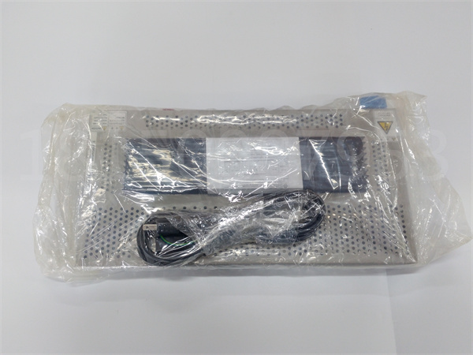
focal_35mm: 27
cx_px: 236
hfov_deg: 65.3
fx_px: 369
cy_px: 178
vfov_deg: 51.4
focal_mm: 3.79
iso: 107
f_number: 2
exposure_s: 1/33
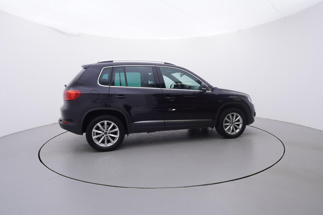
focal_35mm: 22
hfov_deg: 77.3
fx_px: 202
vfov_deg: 56.2
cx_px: 162
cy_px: 108
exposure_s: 1/80
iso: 200
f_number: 5
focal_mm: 15
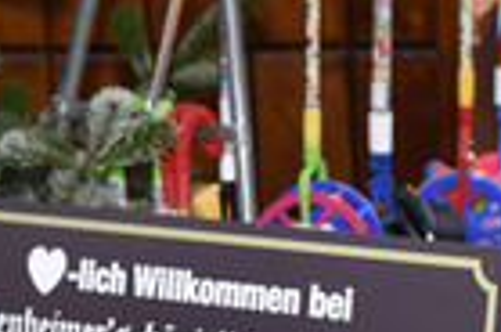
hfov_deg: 9.7
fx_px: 2930
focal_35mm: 211
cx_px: 528
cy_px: 191
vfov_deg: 6.5
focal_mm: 65
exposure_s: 1/160
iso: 1600
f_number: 6.3
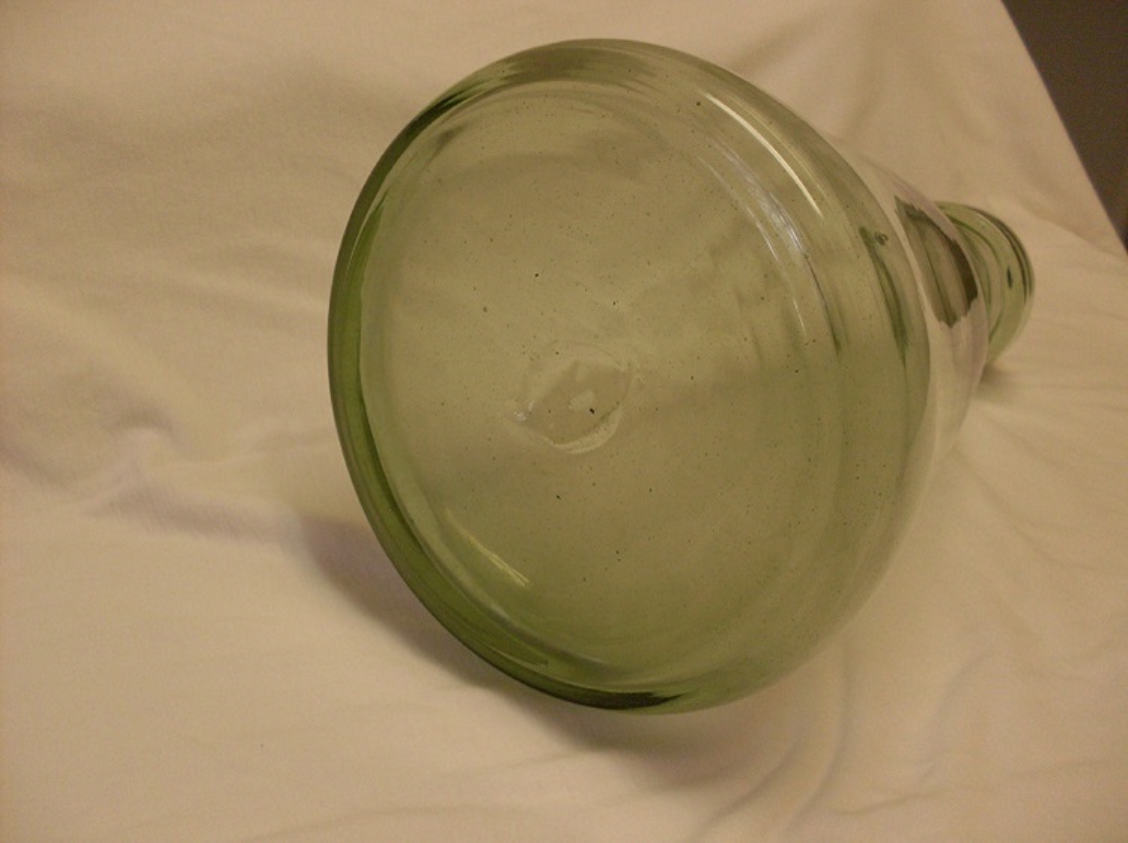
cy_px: 422
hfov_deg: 49.0
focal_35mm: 38
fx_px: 1237
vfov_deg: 37.7
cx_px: 564
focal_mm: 6.3
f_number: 2.8
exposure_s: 1/60
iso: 100
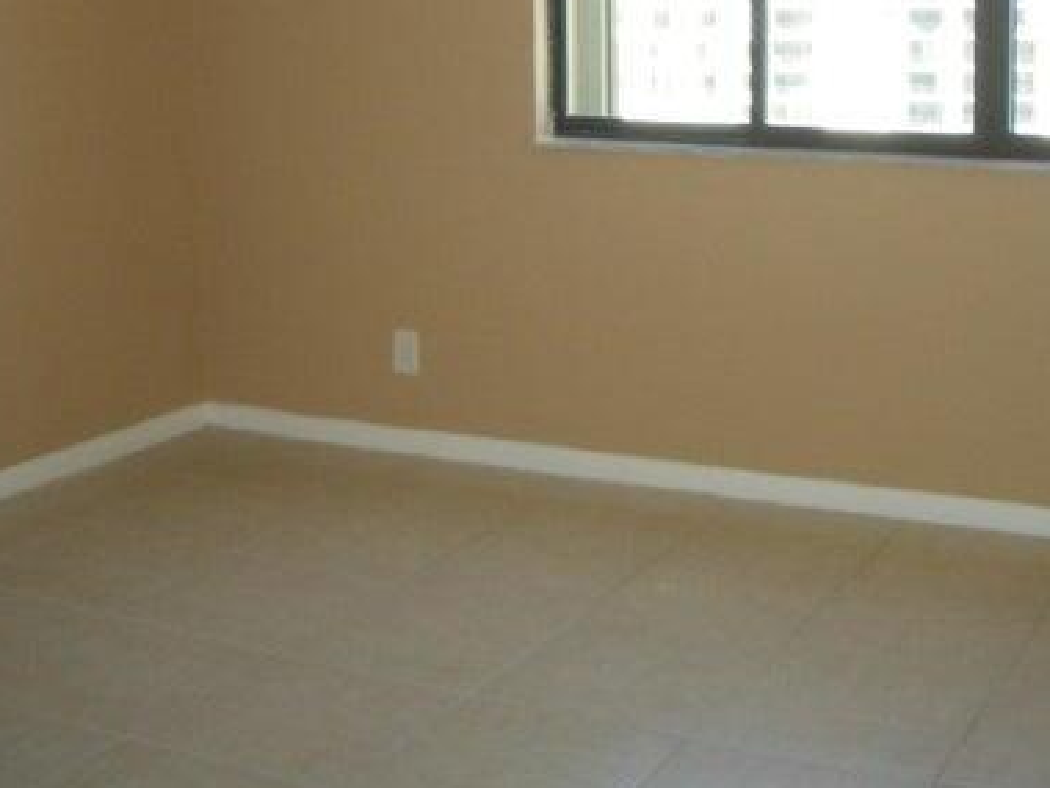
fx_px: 1790
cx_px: 591
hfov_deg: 32.7
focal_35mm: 59
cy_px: 133
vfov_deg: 24.3
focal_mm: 5.8
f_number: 2.6
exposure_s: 1/320
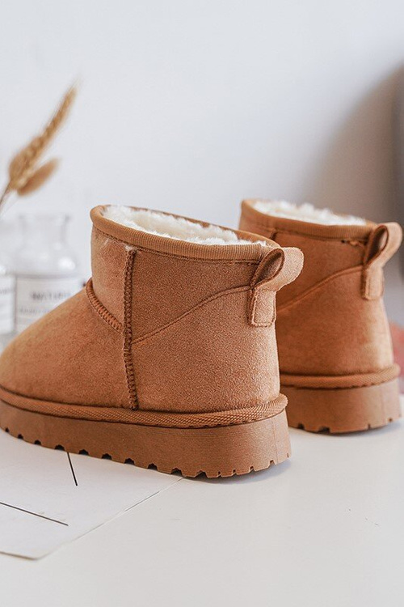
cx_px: 202
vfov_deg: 47.4
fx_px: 690
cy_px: 304
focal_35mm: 41
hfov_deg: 32.6
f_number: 4
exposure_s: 1/100
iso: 500
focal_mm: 41
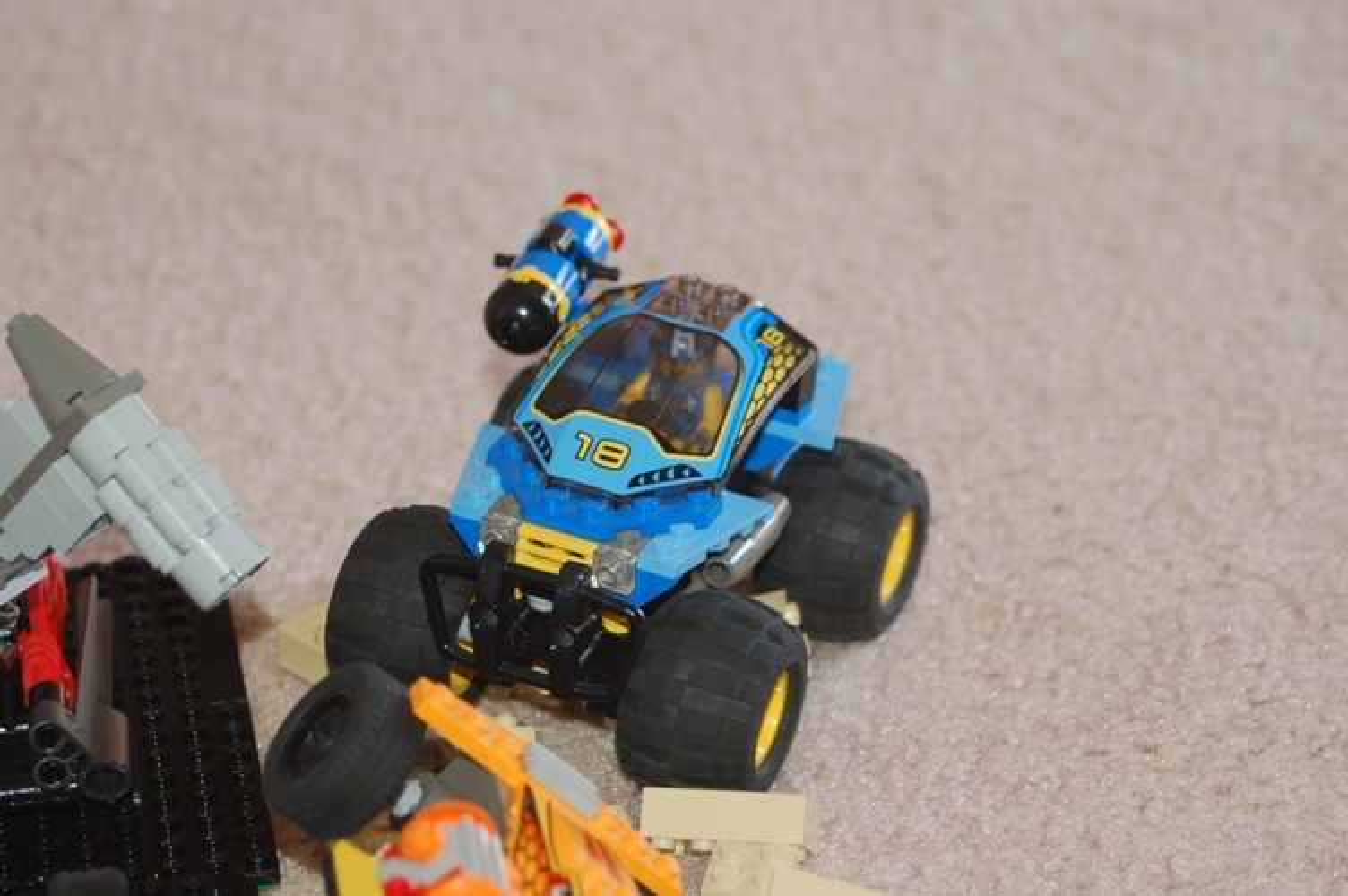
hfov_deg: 17.1
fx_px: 4489
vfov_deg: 11.4
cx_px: 674
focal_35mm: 120
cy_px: 448
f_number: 5.6
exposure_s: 1/60
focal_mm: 80
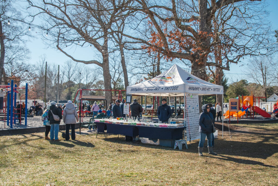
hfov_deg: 53.1
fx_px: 278
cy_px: 93
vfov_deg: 36.9
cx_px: 139
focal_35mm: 36
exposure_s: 1/8000
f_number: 3.2
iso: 320
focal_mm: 24
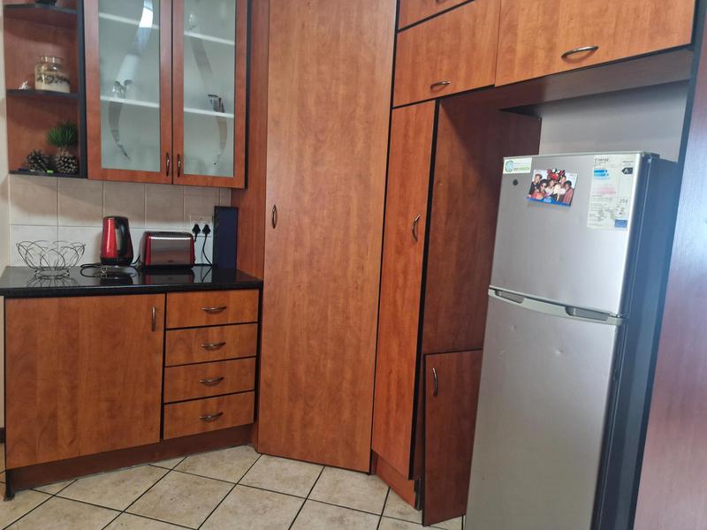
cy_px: 265
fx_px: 470
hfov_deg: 73.9
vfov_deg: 58.9
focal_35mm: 23
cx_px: 354
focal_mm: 5.54
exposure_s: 1/25
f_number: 1.8
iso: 640
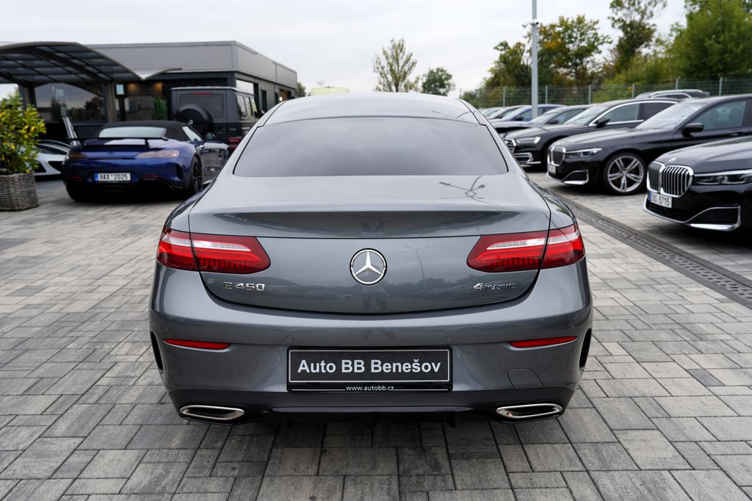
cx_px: 376
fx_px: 606
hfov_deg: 63.7
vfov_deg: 44.9
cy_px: 250
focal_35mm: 29
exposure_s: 1/80
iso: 100
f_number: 4.5
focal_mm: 29
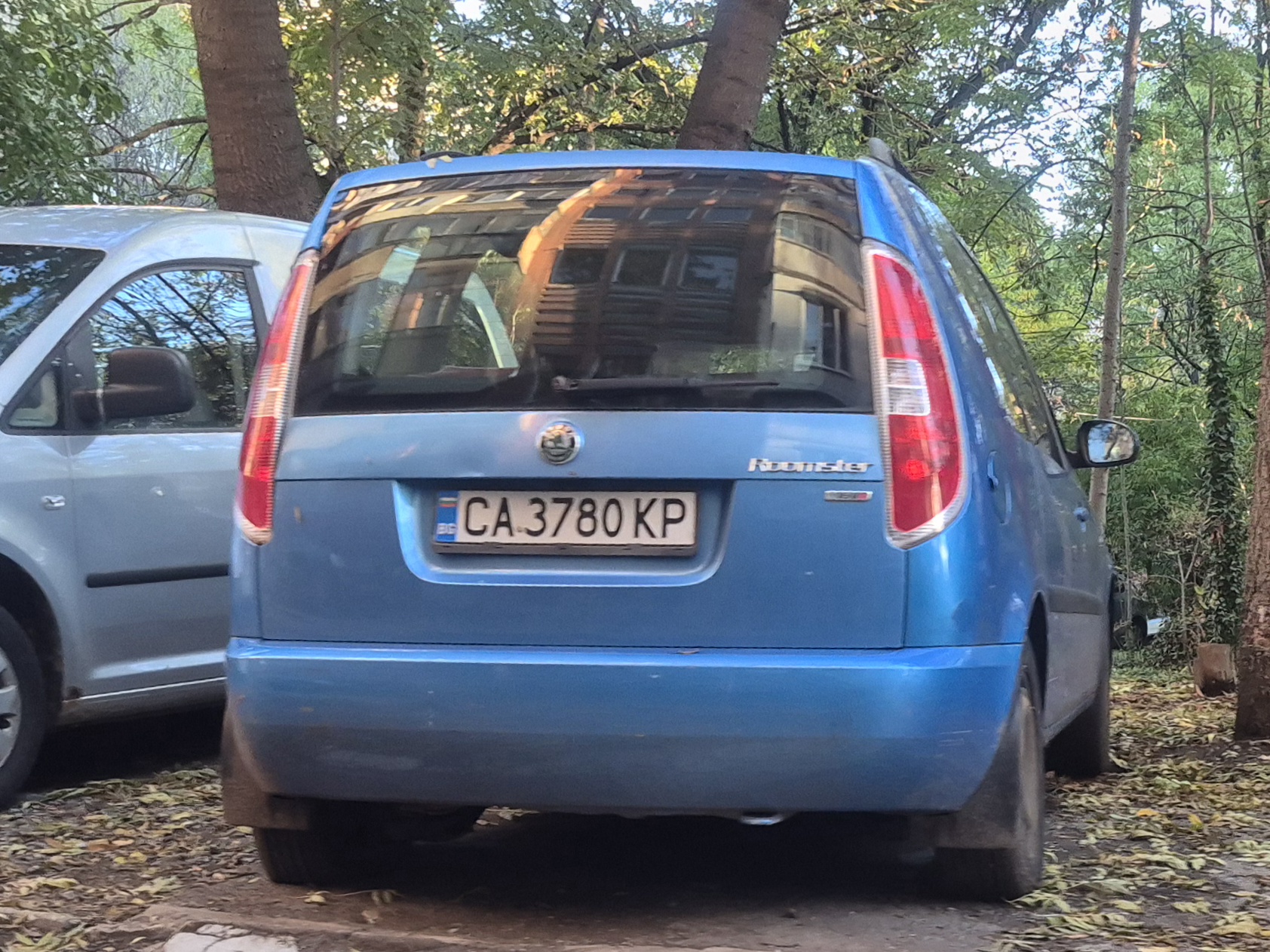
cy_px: 476
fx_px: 844
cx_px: 635
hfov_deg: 73.9
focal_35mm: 23
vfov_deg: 58.9
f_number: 1.8
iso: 200
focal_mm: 5.4
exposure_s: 1/182
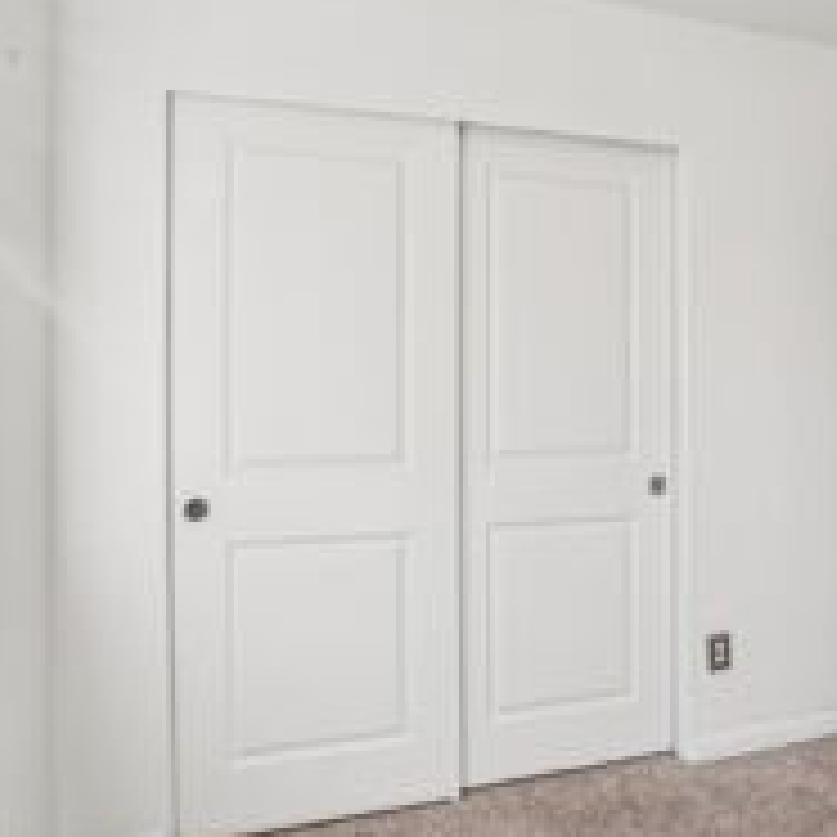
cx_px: 644
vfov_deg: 52.5
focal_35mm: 31
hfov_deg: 50.0
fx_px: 848
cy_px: 403
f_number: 8
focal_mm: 17
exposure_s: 1/40
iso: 400
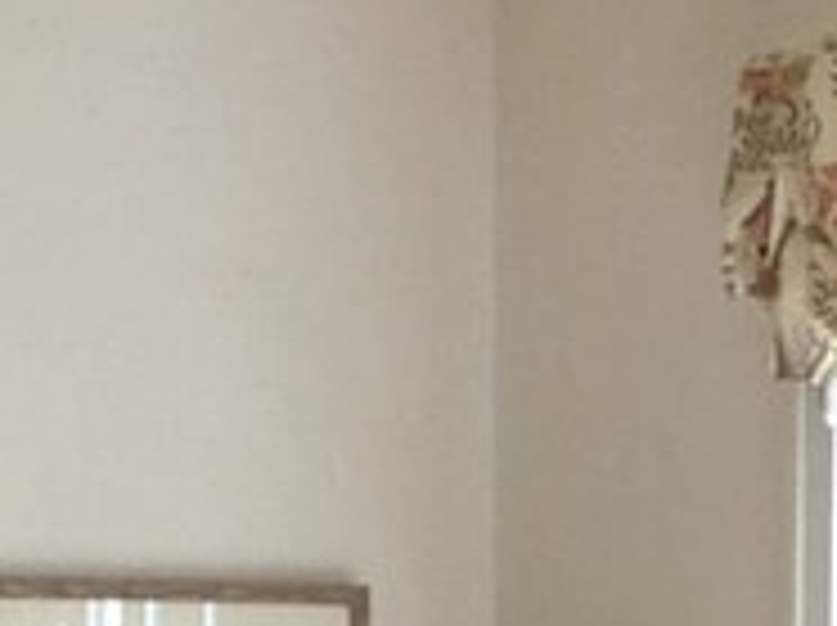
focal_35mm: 252
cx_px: 133
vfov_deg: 5.5
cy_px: 1946
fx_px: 6085
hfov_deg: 7.9
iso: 80
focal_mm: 4.28
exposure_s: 1/120
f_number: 2.4
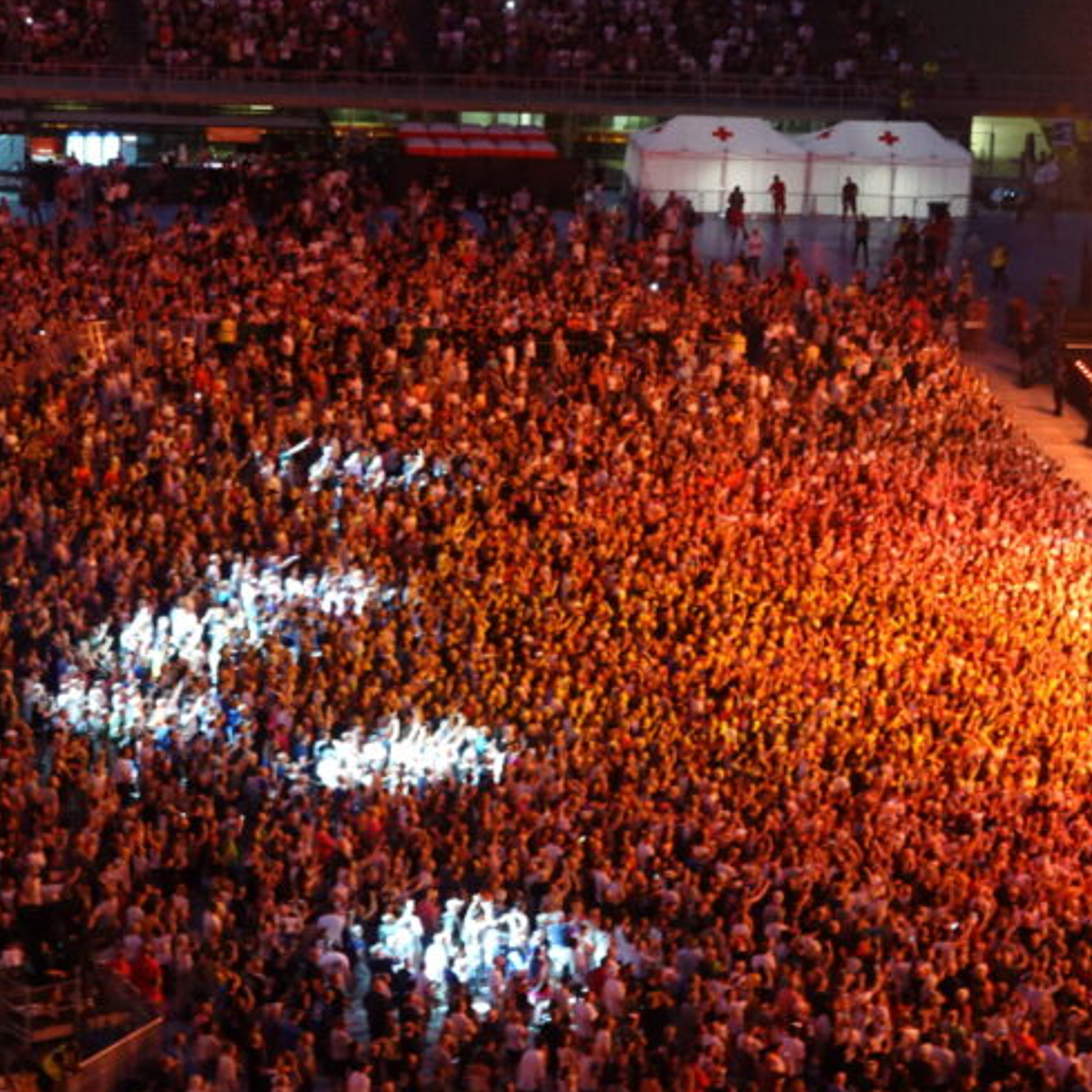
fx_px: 4783
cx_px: 995
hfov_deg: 12.9
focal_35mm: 134
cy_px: 459
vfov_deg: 13.0
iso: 800
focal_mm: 28.54
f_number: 4
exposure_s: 1/13
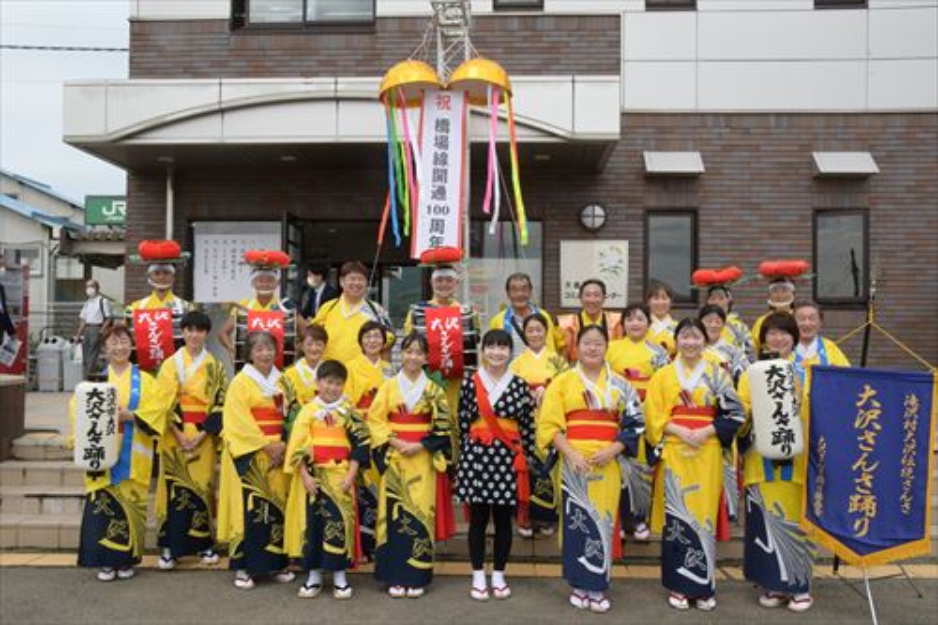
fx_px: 860
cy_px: 312
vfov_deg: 39.9
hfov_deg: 57.2
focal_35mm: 33
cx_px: 469
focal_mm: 22
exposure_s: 1/400
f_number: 20
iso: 1250
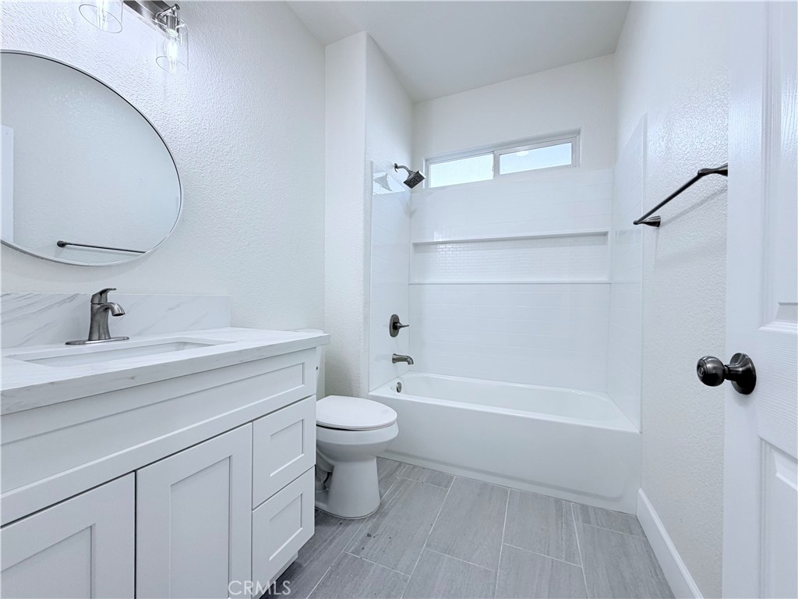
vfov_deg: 85.7
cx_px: 399
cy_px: 300
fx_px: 323
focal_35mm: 14
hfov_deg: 102.1
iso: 100
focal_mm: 2.22
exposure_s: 1/120
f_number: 2.2
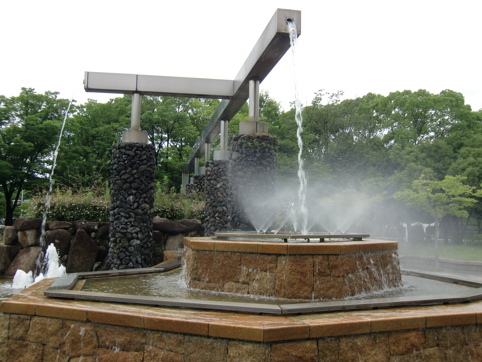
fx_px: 473
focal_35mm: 34
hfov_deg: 54.0
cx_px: 241
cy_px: 181
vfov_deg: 41.8
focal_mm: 6.1
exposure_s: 1/80
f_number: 8.4
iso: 64
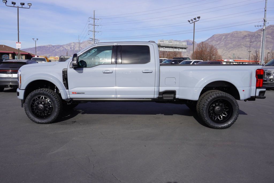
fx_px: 240
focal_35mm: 32
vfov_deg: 41.8
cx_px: 137
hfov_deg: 59.5
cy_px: 92
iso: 100
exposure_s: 1/200
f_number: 10
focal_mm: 21
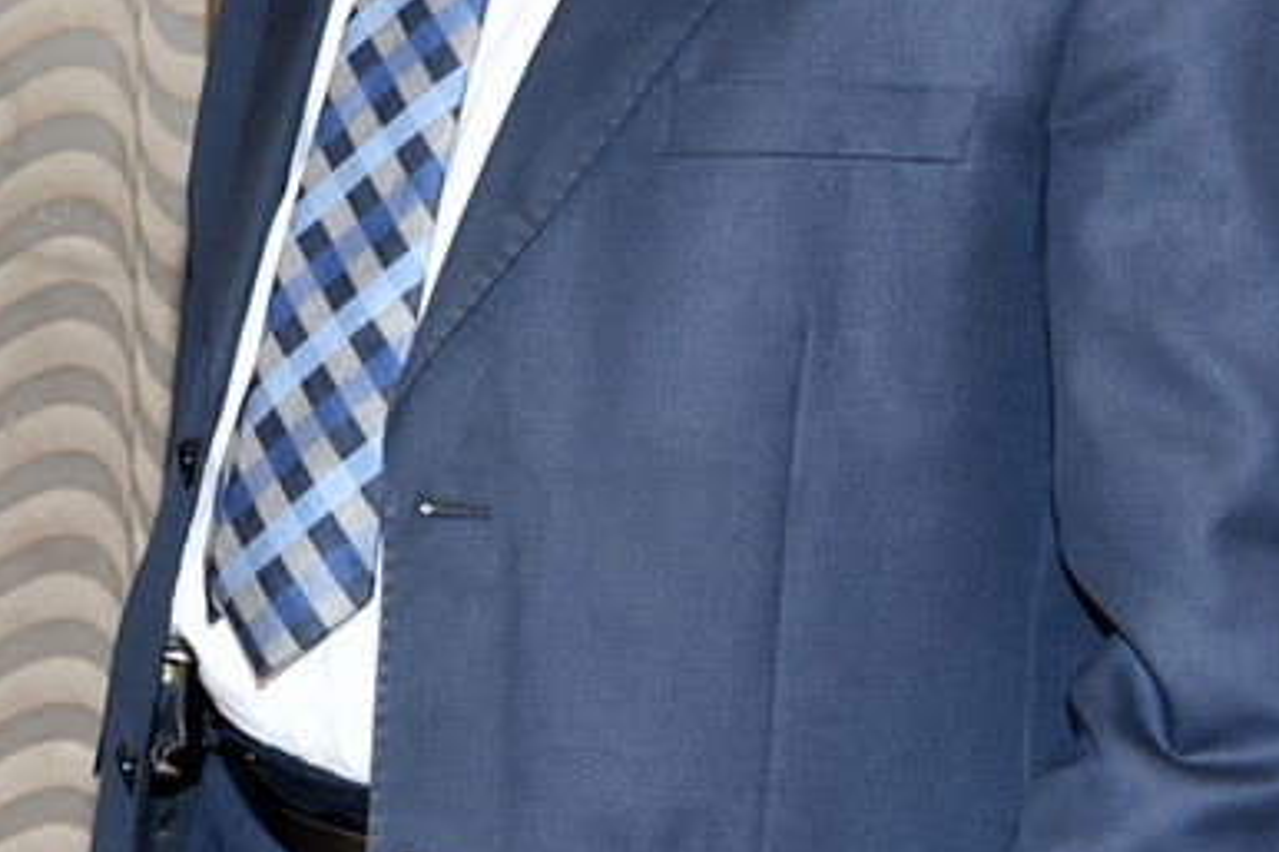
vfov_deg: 9.7
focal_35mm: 138
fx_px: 4900
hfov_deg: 13.5
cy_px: -297
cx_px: -924
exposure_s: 1/100
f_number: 3.5
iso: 500
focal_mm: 38
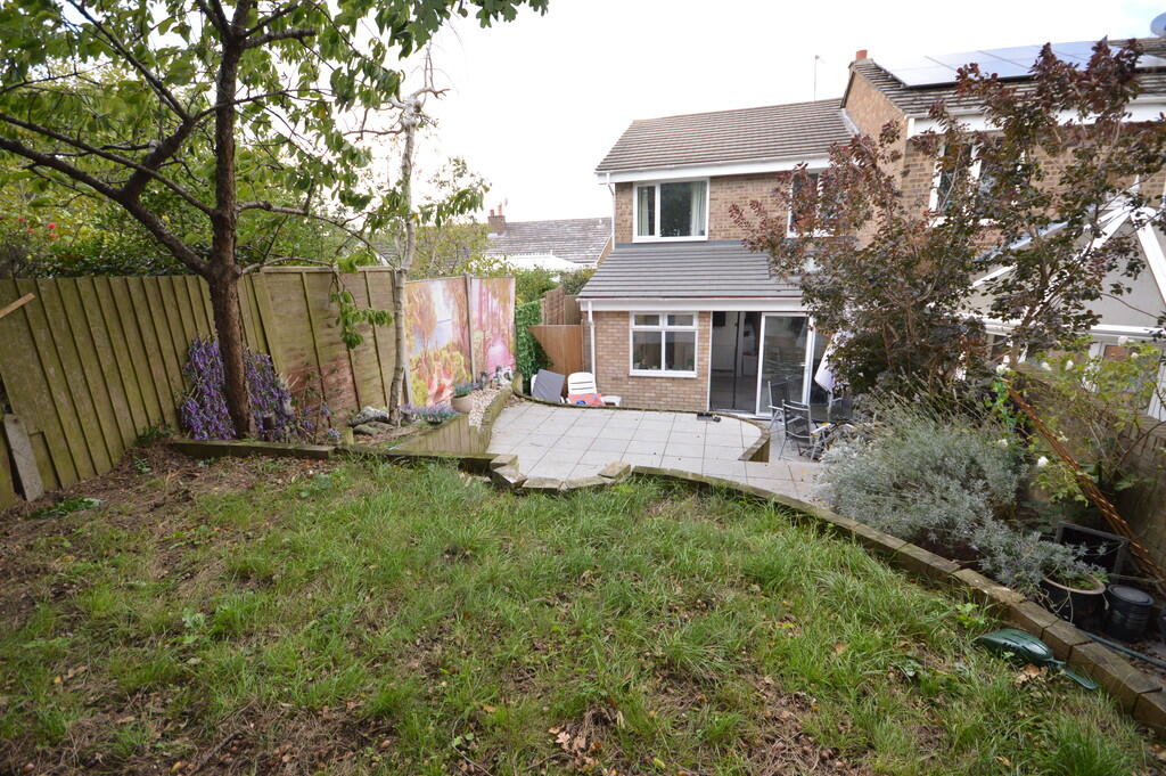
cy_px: 388
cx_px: 583
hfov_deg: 100.4
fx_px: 485
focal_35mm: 15
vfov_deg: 77.2
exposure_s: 1/125
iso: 250
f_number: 5.6
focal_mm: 10
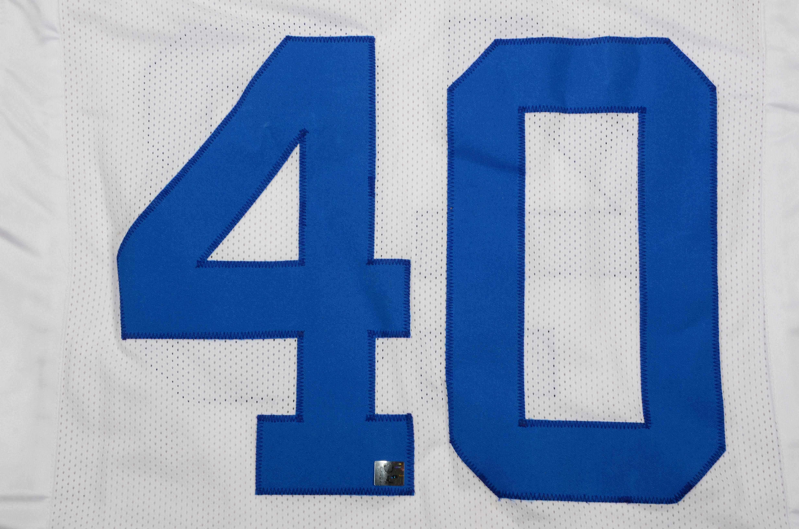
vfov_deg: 18.1
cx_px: 400
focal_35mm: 75
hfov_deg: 27.0
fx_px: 1661
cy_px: 264
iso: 200
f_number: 16
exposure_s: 1/160
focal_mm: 50
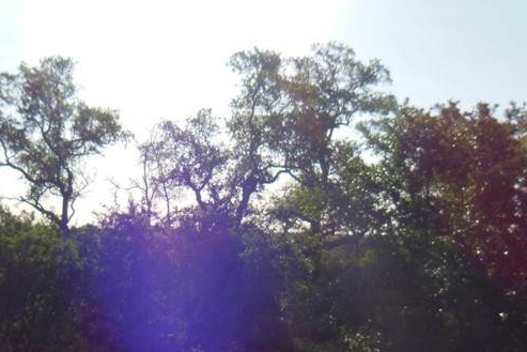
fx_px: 791
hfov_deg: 36.6
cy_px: 175
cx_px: 184
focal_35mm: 54
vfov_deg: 25.1
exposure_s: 1/1500
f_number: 3.5
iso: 125
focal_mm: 4.5
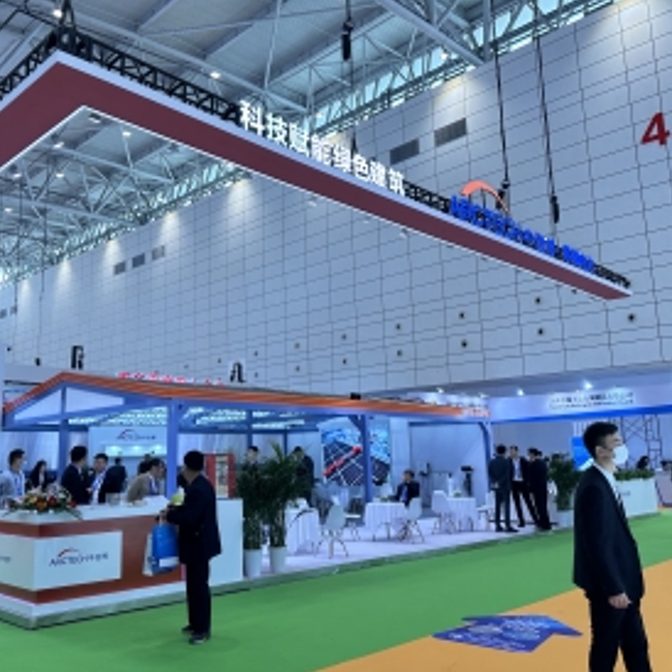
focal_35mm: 31
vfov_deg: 52.5
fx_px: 681
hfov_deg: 52.2
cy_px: 334
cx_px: 275
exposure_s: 1/109
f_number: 1.78
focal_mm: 6.86
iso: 50
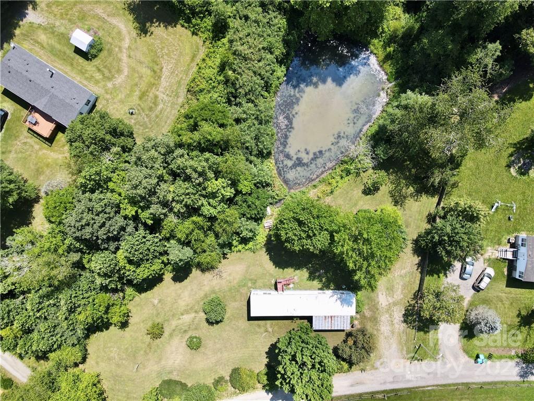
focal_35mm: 24
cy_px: 200
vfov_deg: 56.8
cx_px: 267
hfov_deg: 71.6
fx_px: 370
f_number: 2.8
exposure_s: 1/320
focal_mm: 4.5
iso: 100
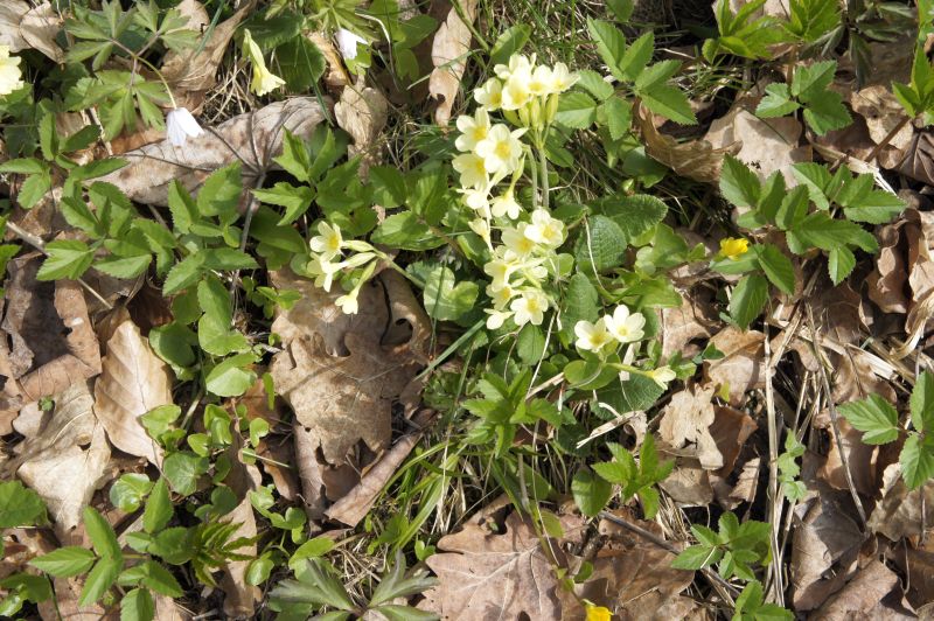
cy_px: 310
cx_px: 467
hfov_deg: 28.7
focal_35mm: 70
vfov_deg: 19.3
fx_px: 1828
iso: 200
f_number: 8
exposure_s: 1/250
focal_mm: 47
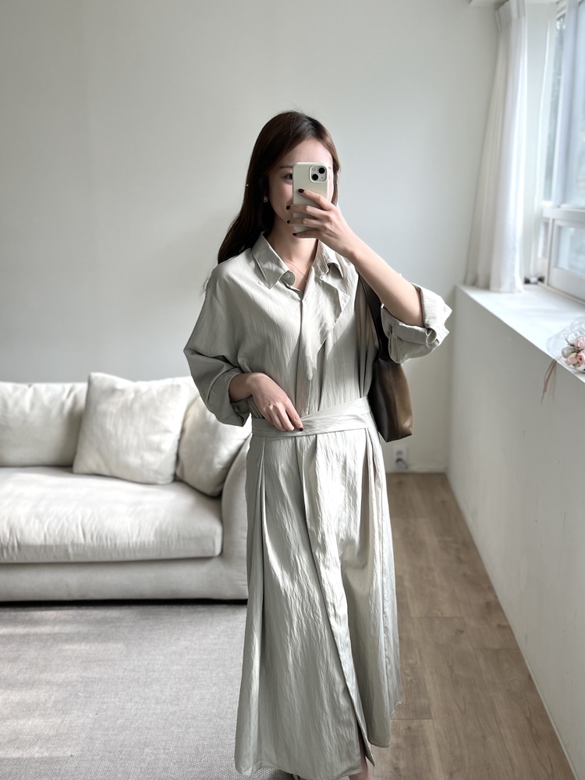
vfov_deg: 67.3
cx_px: 292
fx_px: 586
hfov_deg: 53.1
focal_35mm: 26
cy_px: 390
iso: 32
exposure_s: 1/139
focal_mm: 5.1
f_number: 1.6
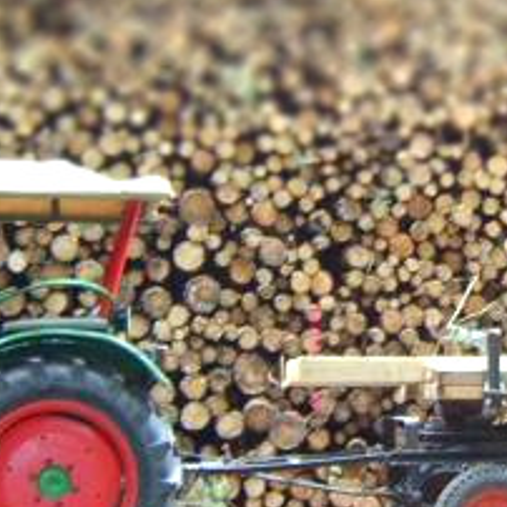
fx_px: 1707
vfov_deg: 16.9
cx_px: 433
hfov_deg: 16.7
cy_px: 255
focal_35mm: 103
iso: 141
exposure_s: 1/30
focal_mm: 8.13
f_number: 2.7
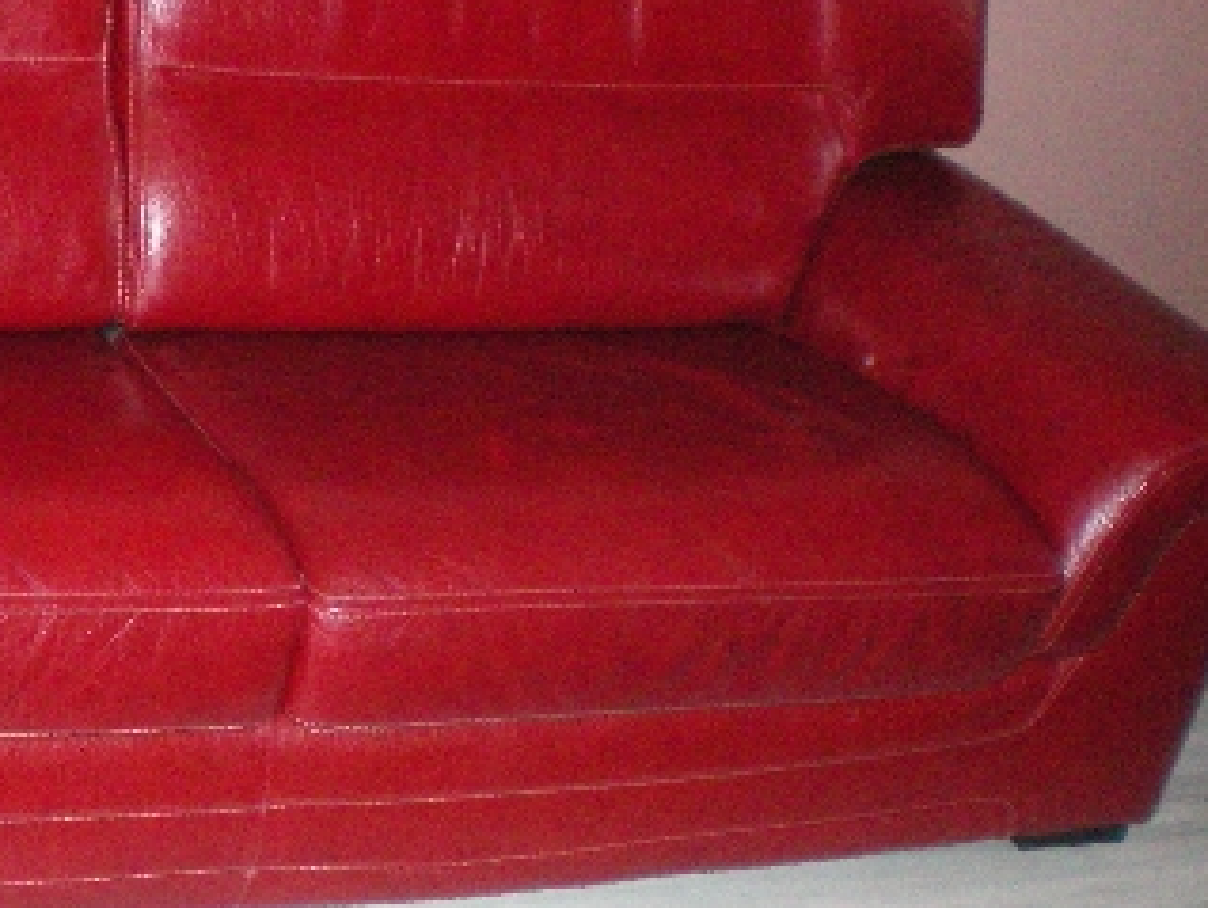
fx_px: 2724
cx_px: 120
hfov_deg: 24.3
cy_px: 346
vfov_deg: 18.9
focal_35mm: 78
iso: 400
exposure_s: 1/60
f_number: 3.1
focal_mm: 6.3
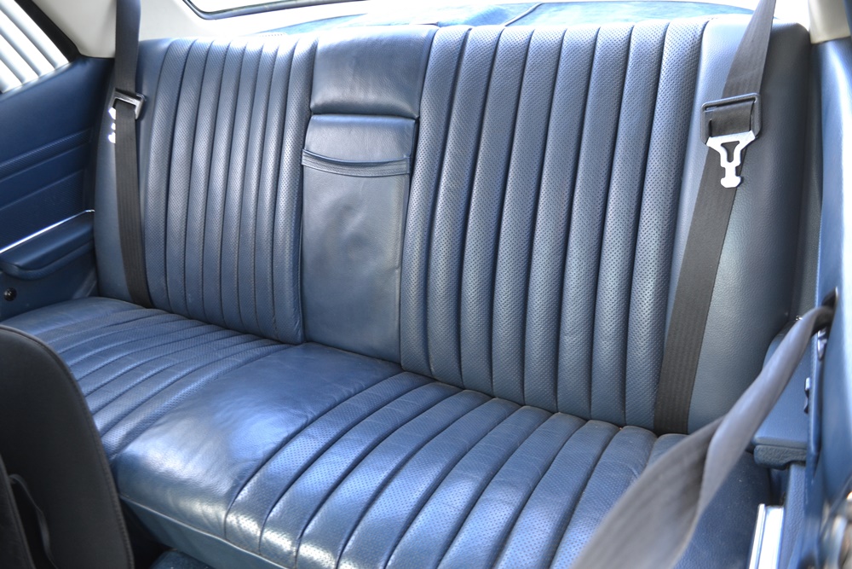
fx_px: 639
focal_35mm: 27
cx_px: 426
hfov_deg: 67.4
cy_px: 284
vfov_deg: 47.9
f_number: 3.5
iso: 400
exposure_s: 1/25
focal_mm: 18
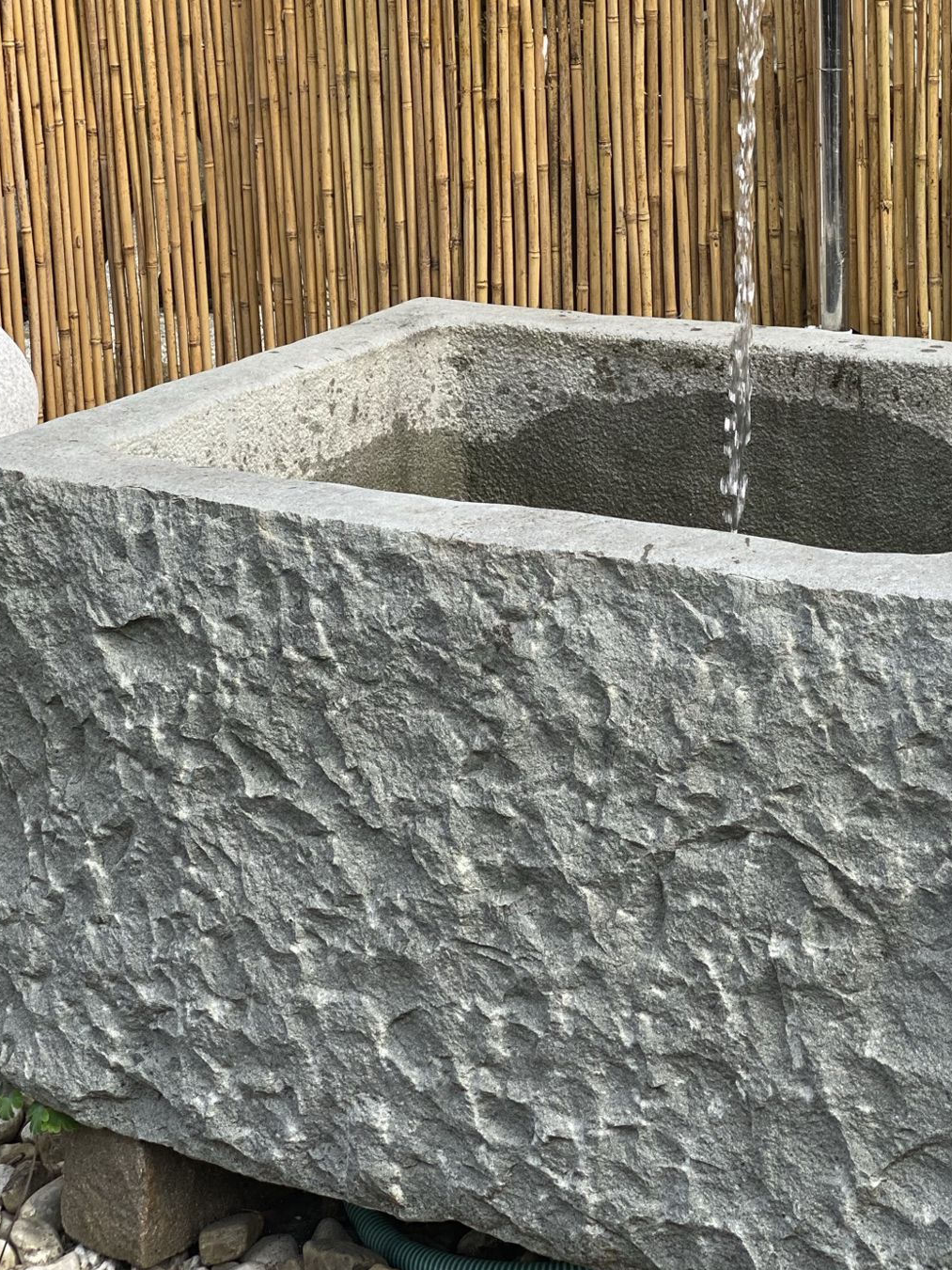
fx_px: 2824
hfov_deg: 19.1
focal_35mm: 77
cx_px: 617
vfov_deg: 25.1
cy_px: 338
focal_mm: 6
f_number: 2
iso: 20
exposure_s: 1/470
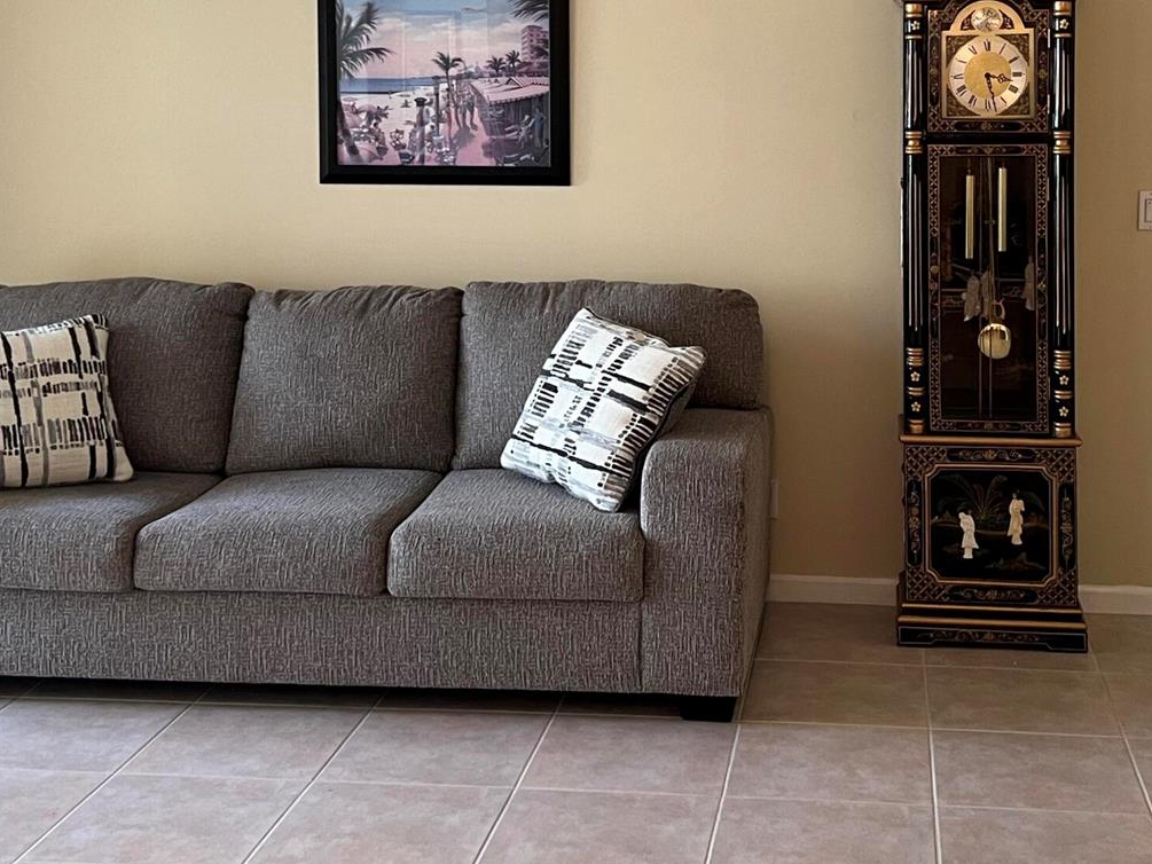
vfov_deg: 27.0
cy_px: 165
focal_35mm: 53
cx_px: 689
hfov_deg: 36.0
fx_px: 1764
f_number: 1.5
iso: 160
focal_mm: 5.7
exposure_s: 1/60
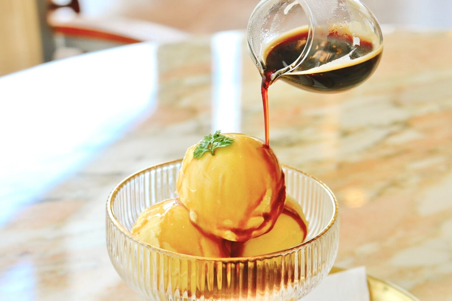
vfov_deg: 15.2
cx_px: 226
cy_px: 150
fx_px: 1130
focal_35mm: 90
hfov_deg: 22.6
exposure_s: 1/125
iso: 400
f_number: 9
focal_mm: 60
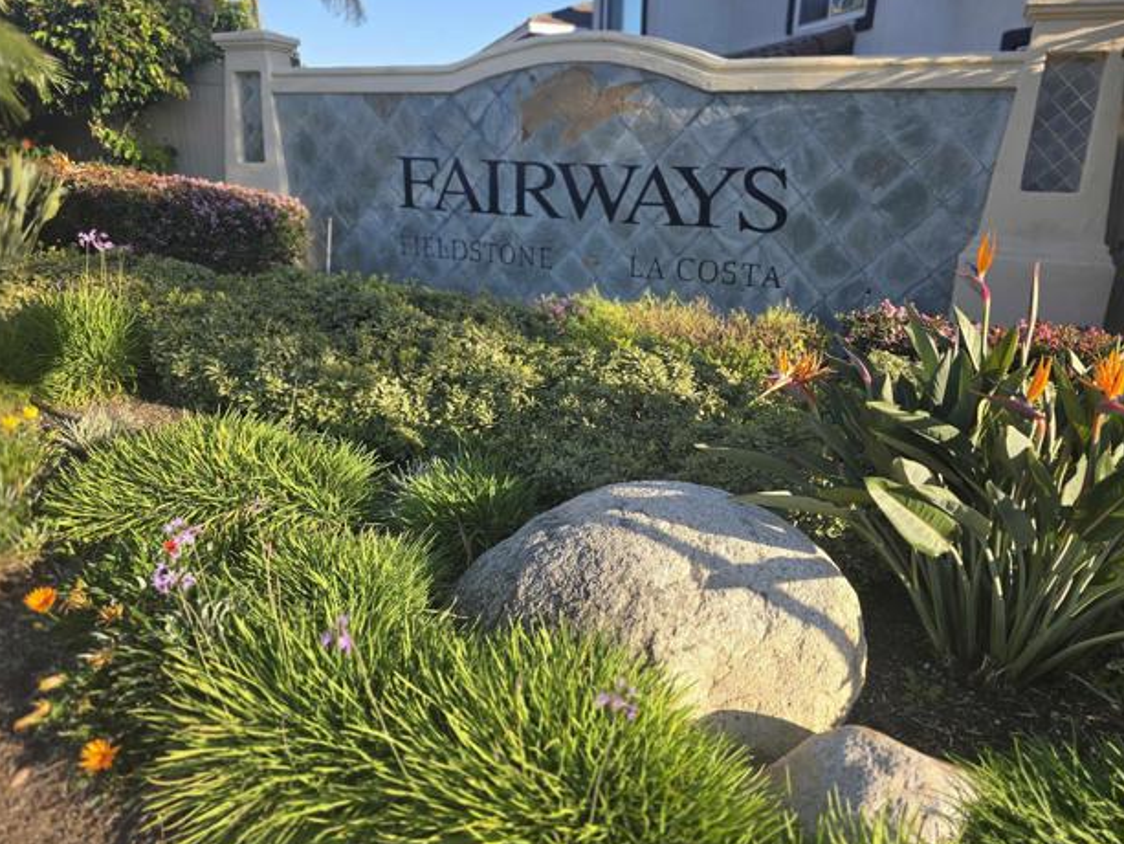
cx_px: 581
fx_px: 779
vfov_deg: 56.8
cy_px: 424
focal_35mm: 24
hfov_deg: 71.6
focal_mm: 6.3
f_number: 1.7
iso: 12
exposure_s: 1/295
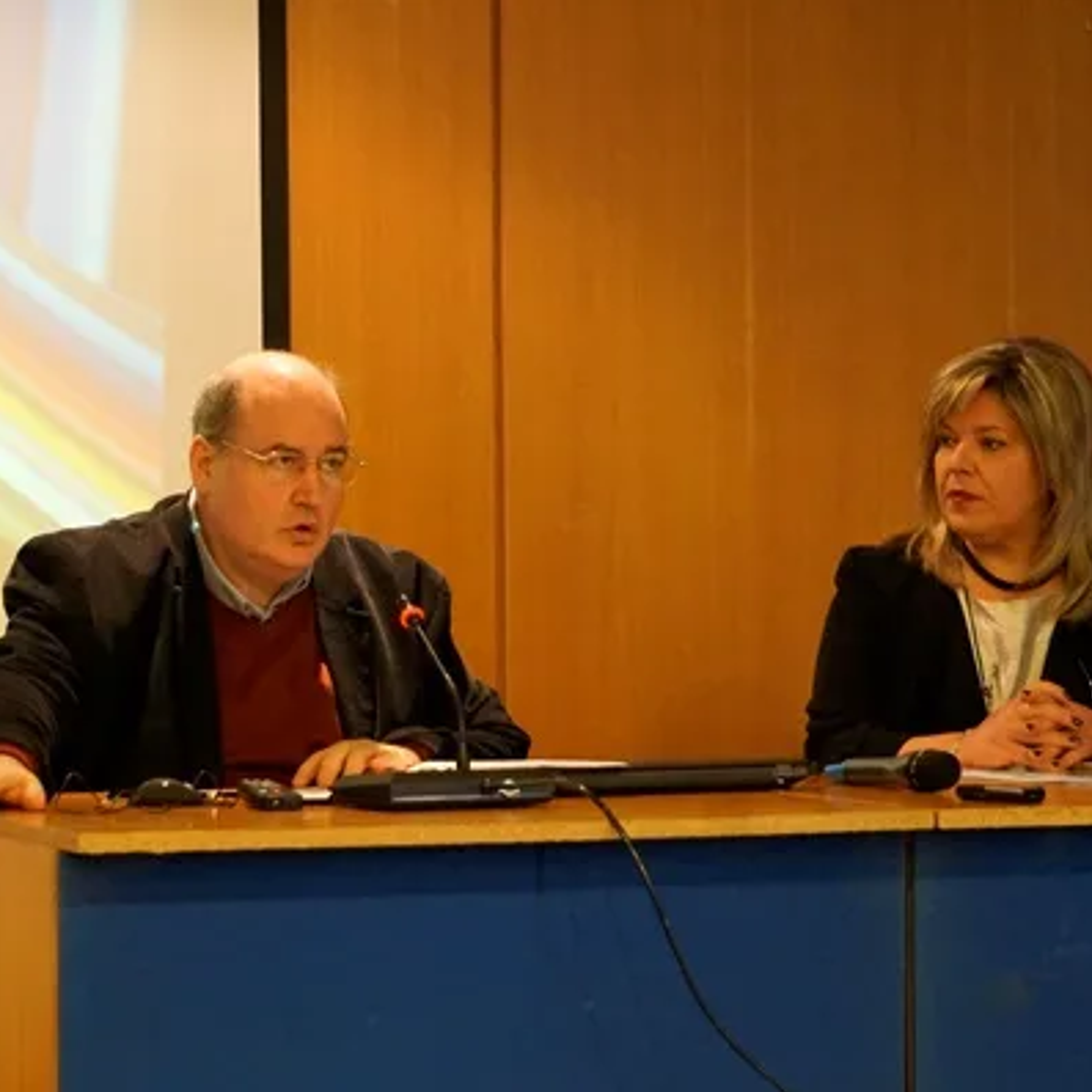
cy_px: 545
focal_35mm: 174
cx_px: 558
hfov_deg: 10.0
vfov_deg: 10.0
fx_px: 6210
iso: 3200
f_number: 5.6
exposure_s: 1/50
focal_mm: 90
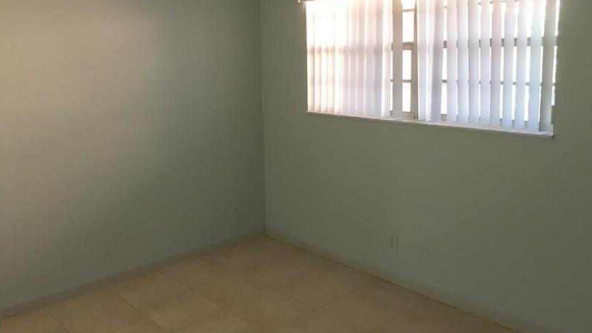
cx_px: 297
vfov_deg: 36.4
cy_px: 124
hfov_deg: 61.0
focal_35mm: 32
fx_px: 502
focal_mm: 4.15
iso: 100
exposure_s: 1/30
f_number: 2.2
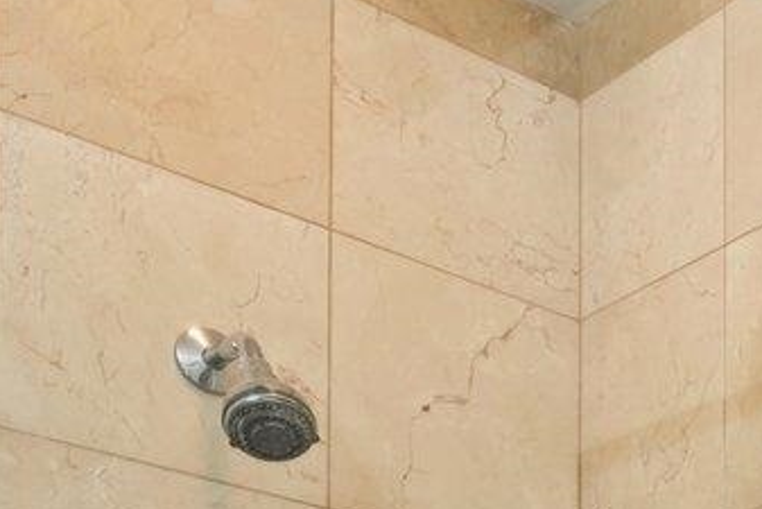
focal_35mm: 85
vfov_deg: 13.1
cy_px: 1125
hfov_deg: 18.3
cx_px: 1406
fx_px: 1800
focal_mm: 14
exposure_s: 1/100
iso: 800
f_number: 8
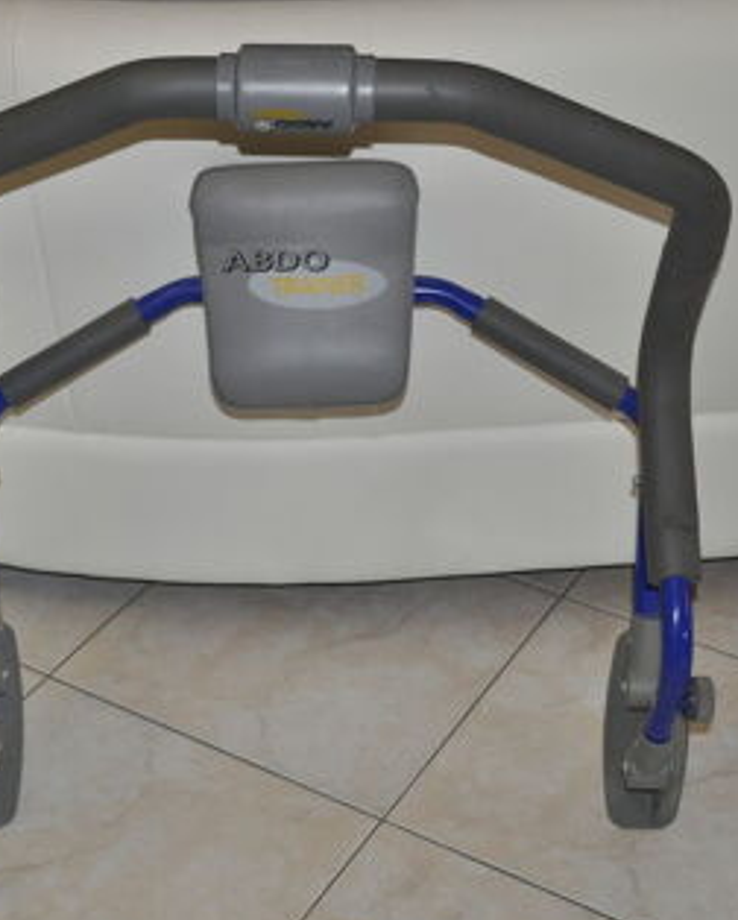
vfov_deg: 26.0
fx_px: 1989
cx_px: 284
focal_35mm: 73
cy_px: 464
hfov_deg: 21.0
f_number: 4.5
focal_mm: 34
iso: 800
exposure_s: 1/60
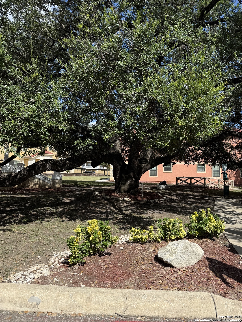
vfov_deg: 71.6
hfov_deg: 56.8
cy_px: 161
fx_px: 224
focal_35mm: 24
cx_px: 121
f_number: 1.78
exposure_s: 1/2611
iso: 80
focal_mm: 6.76
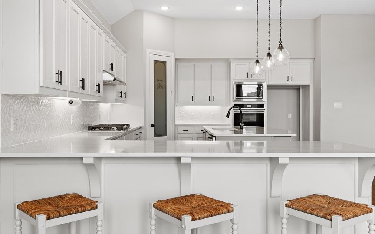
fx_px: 327
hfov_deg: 59.6
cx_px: 185
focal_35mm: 32
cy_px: 111
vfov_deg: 39.4
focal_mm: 31
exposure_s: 1/8
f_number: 9
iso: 320
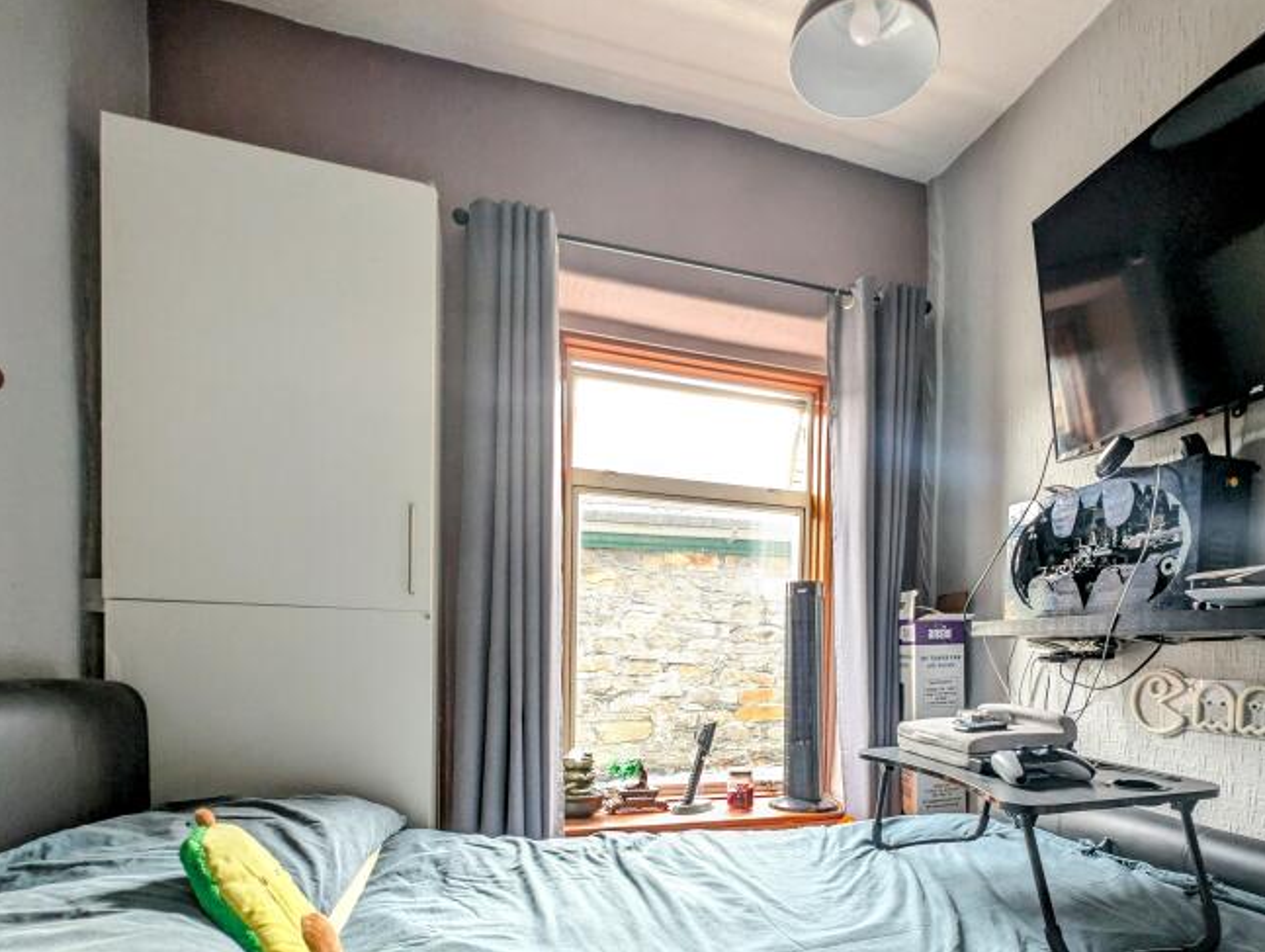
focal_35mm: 19
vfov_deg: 65.9
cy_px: 675
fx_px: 695
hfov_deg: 83.8
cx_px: 743
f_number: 1.95
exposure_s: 1/34.1
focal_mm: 2.23
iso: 156
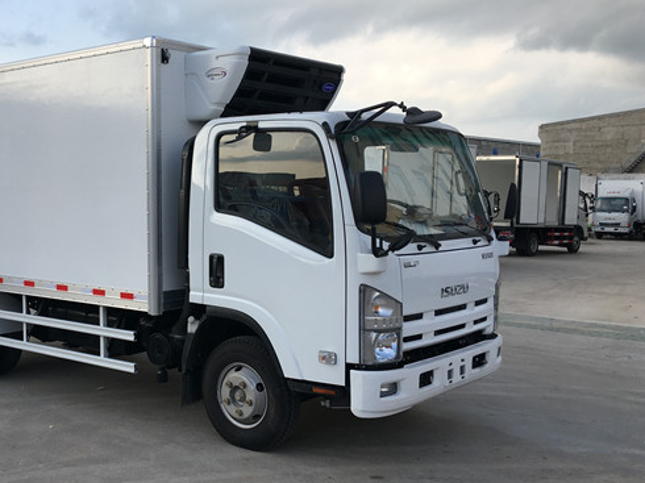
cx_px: 204
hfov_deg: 44.0
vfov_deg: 34.3
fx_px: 782
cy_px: 237
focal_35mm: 42
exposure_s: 1/437
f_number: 2.2
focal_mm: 4.15
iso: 25
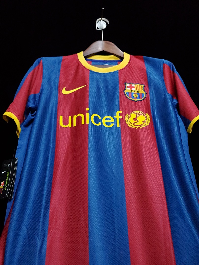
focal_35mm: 26
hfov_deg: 53.1
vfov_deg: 67.3
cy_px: 132
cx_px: 100
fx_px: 199
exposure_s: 1/45
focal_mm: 4.3
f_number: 1.5
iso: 640
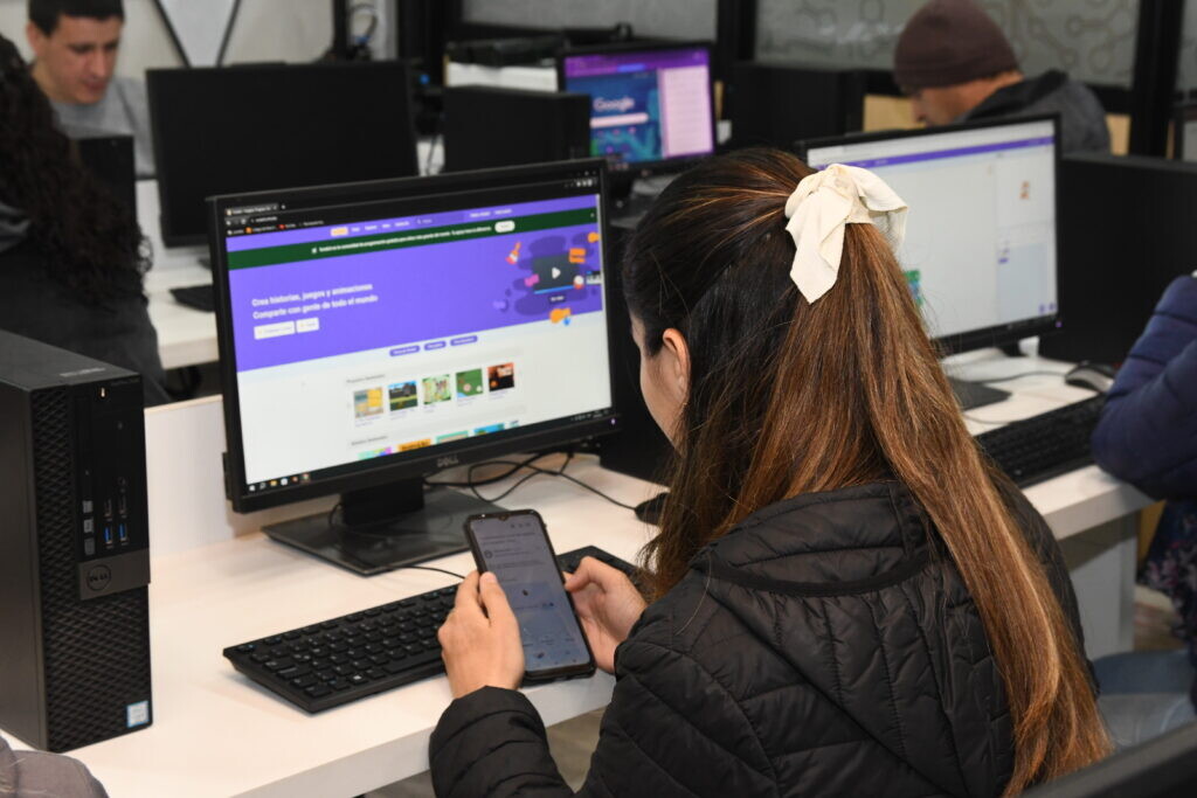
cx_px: 598
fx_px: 2195
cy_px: 399
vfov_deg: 20.6
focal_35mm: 66
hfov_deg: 30.5
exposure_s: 1/60
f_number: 7.1
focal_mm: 44
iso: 2000
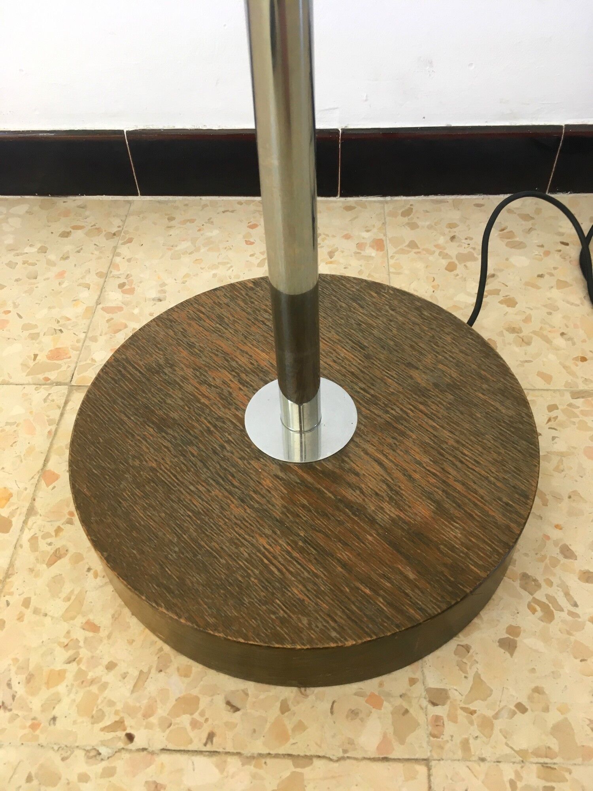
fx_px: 662
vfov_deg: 61.7
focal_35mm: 29
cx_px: 296
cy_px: 396
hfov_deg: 48.2
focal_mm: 4.15
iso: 64
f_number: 2.2
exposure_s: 1/33
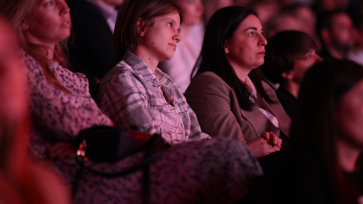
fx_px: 1386
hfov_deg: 14.9
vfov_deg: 8.4
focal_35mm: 144
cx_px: 179
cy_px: 81
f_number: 1.8
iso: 2000
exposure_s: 1/80
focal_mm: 135
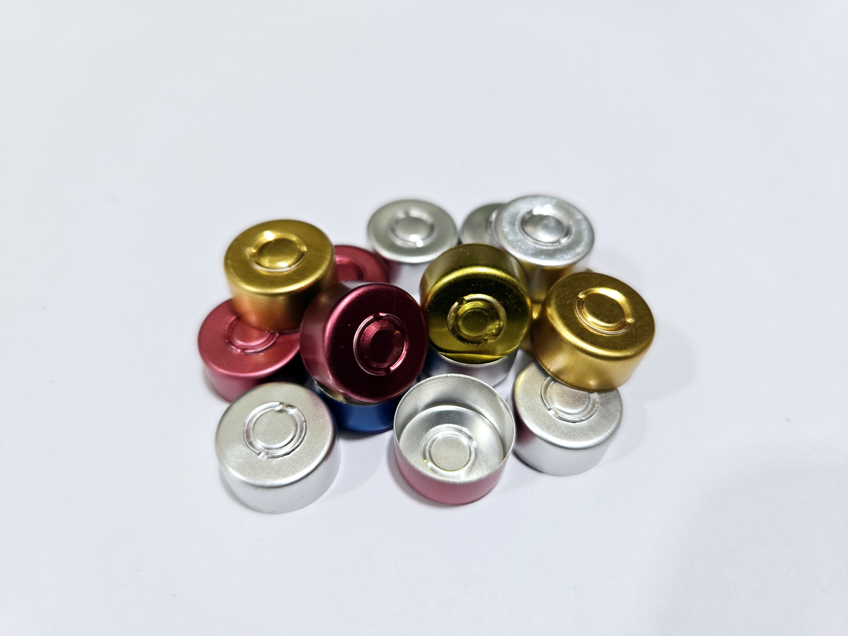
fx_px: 563
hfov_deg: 73.9
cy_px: 318
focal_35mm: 23
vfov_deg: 58.9
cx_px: 424
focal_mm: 5.4
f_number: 1.8
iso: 125
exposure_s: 1/100
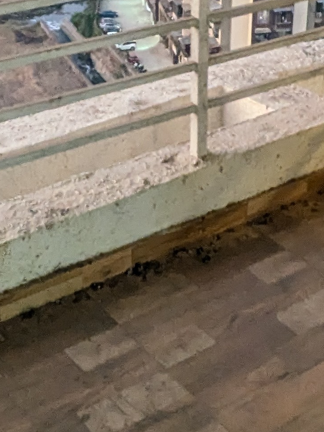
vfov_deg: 28.3
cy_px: 80
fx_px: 836
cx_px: 156
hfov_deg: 21.9
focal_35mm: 67
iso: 705
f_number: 2.2
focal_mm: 1.83
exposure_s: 1/33.3
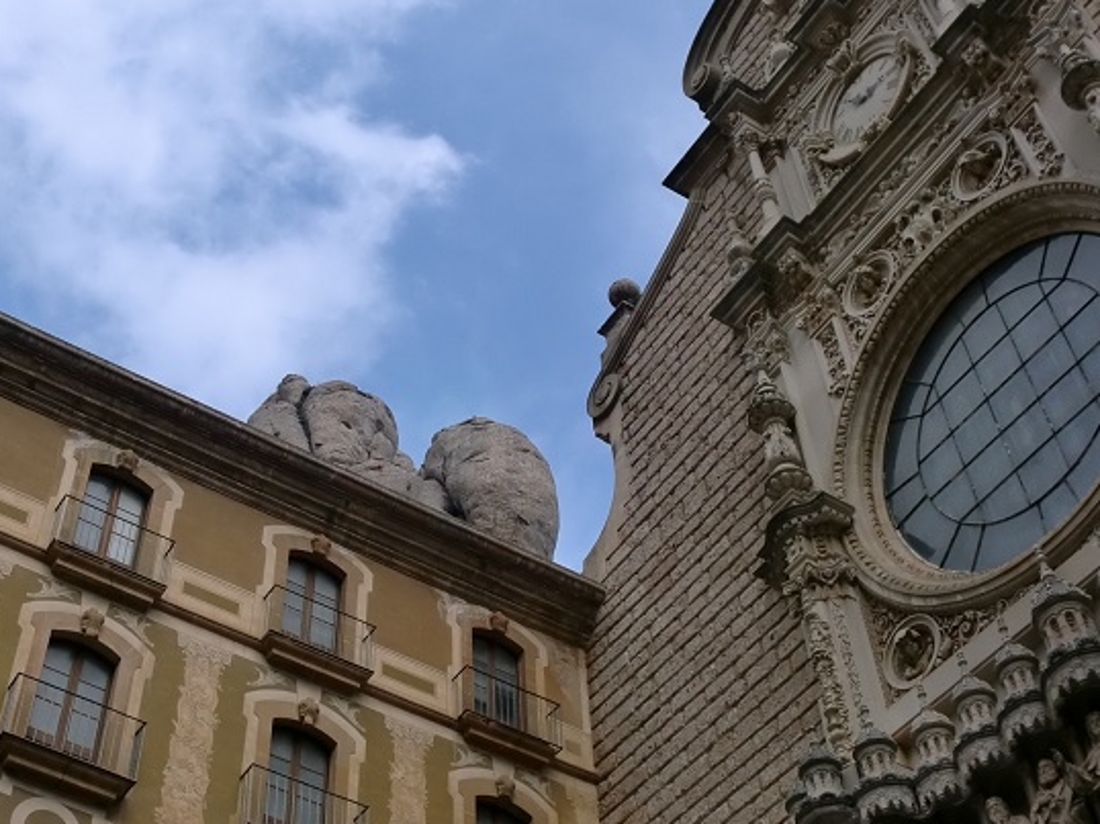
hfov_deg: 38.1
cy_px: 384
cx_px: 446
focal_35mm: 50
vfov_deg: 29.1
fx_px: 1588
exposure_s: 1/800
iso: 64
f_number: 3.1
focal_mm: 6.3
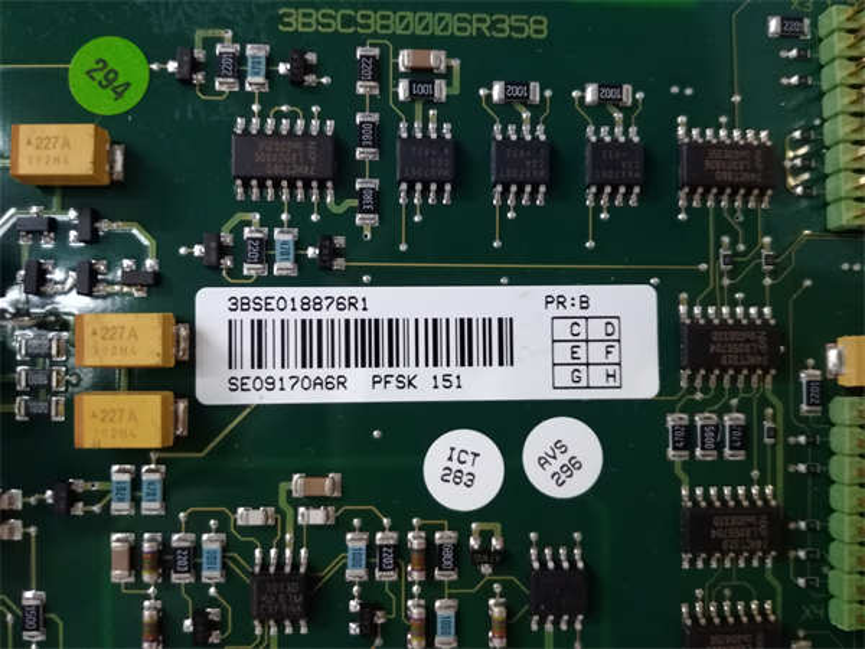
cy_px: 324
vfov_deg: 51.4
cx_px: 432
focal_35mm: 27
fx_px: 675
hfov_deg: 65.3
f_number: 2
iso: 854
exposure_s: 1/33
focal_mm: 3.79
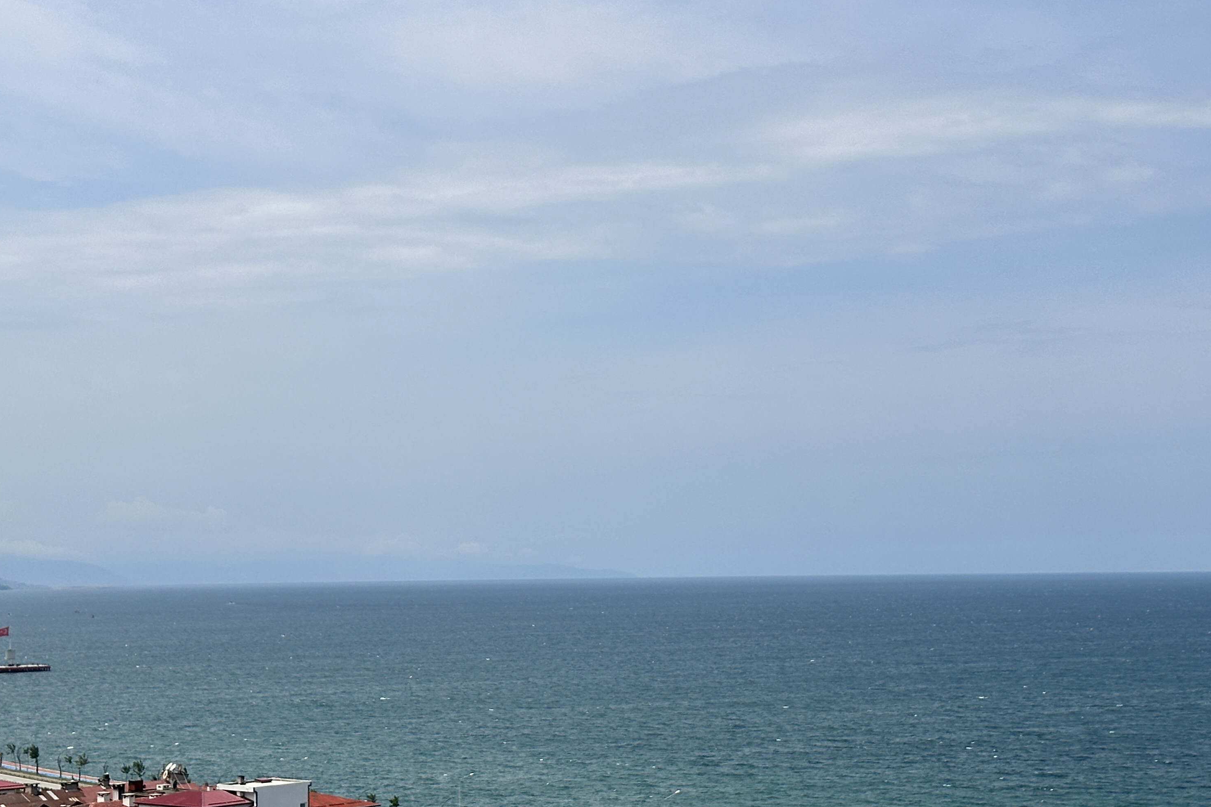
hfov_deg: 29.6
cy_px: 446
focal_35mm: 68
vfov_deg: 20.0
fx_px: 2287
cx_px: 538
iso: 64
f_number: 1.78
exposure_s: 1/8929
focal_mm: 6.86
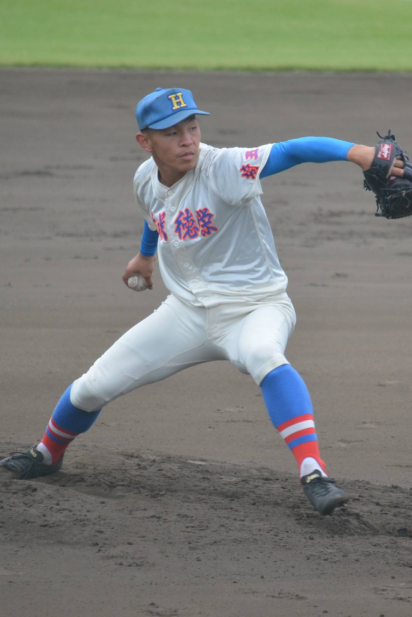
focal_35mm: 634
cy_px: 309
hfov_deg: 2.2
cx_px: 281
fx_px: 10883
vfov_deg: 3.3
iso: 800
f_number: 5.6
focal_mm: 280
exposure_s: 1/800
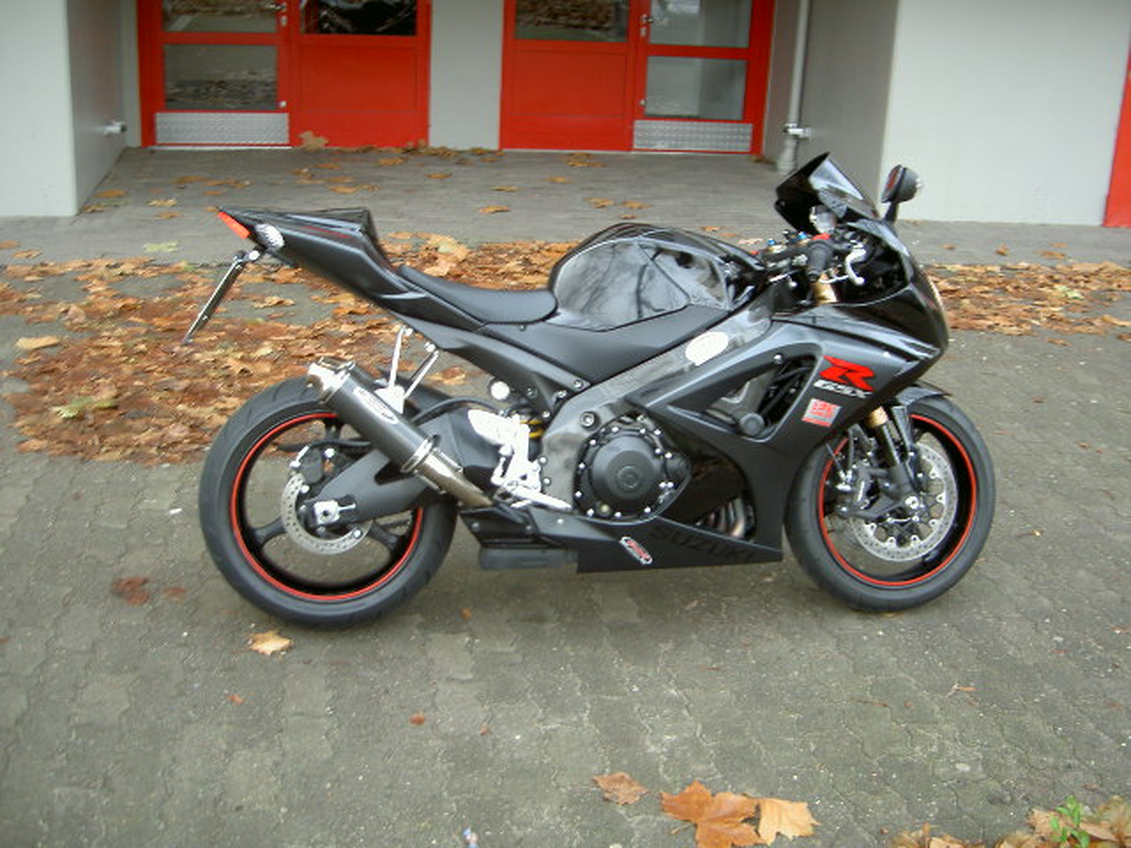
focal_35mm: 39
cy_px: 424
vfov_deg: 36.8
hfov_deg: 47.9
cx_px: 566
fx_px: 1274
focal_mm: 8
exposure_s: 1/8
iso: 50
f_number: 2.8
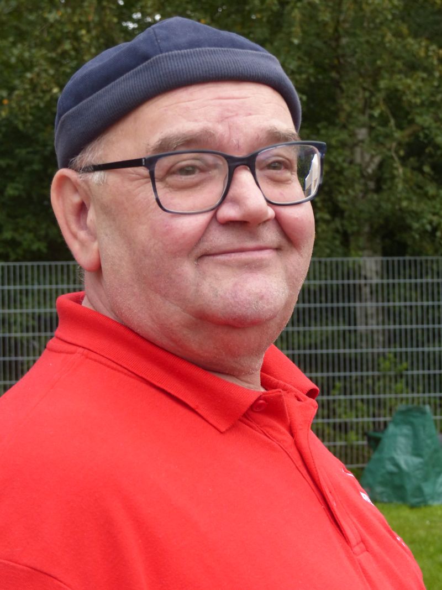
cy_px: 295
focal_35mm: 89
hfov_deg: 16.6
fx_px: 1516
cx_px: 221
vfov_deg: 22.0
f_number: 3.5
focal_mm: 16
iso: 200
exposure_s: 1/250
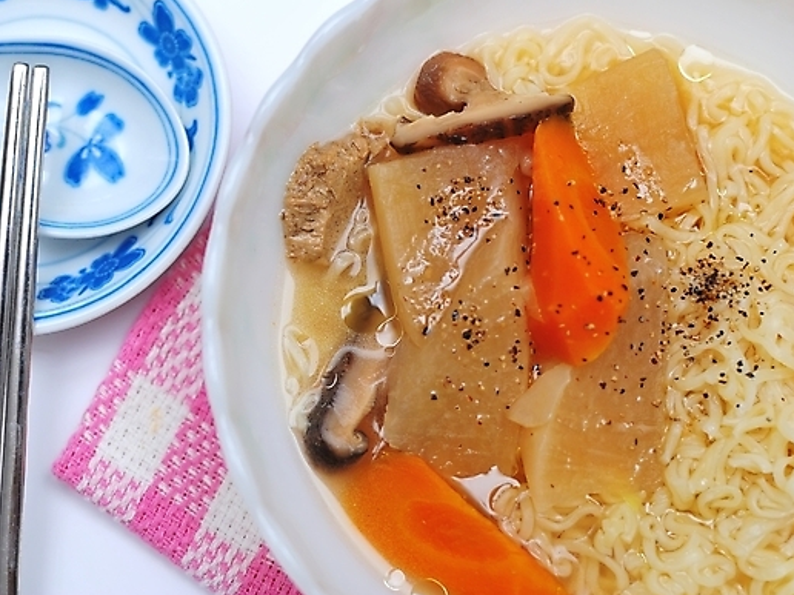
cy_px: 292
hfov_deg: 32.9
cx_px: 346
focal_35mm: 59
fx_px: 1343
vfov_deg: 25.0
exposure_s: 1/60
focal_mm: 35
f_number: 3.5
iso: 100
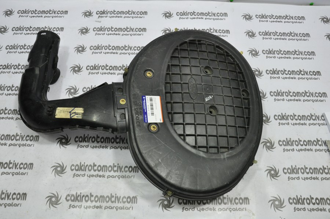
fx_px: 288
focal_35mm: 32
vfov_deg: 41.6
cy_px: 110
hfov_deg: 59.5
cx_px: 165
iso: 1100
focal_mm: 21
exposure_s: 1/100
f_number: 7.1
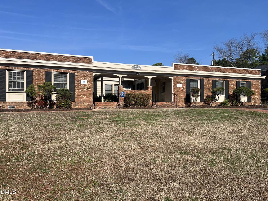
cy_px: 100
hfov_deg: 67.3
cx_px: 134
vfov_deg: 53.1
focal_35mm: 26
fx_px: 201
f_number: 1.5
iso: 50
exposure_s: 1/5076
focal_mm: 5.7
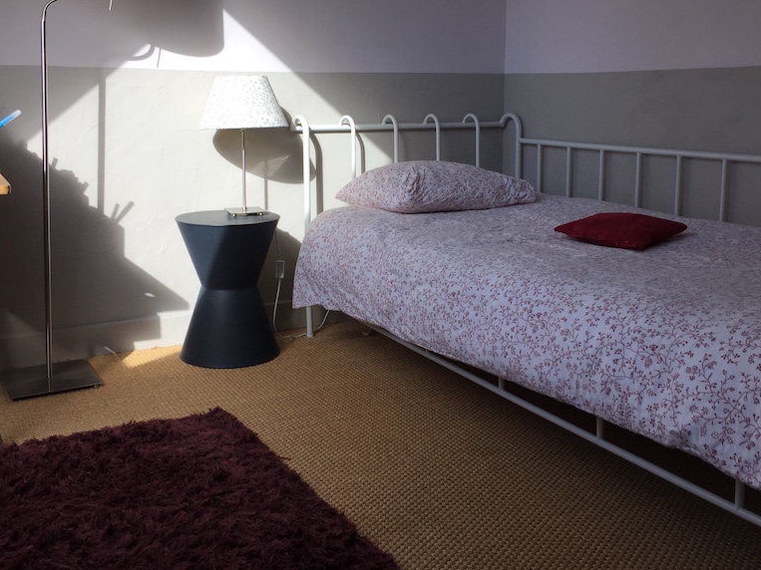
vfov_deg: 37.5
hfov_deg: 49.0
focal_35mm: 38
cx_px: 361
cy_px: 220
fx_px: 835
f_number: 2.2
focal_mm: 4.15
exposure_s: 1/314
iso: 32
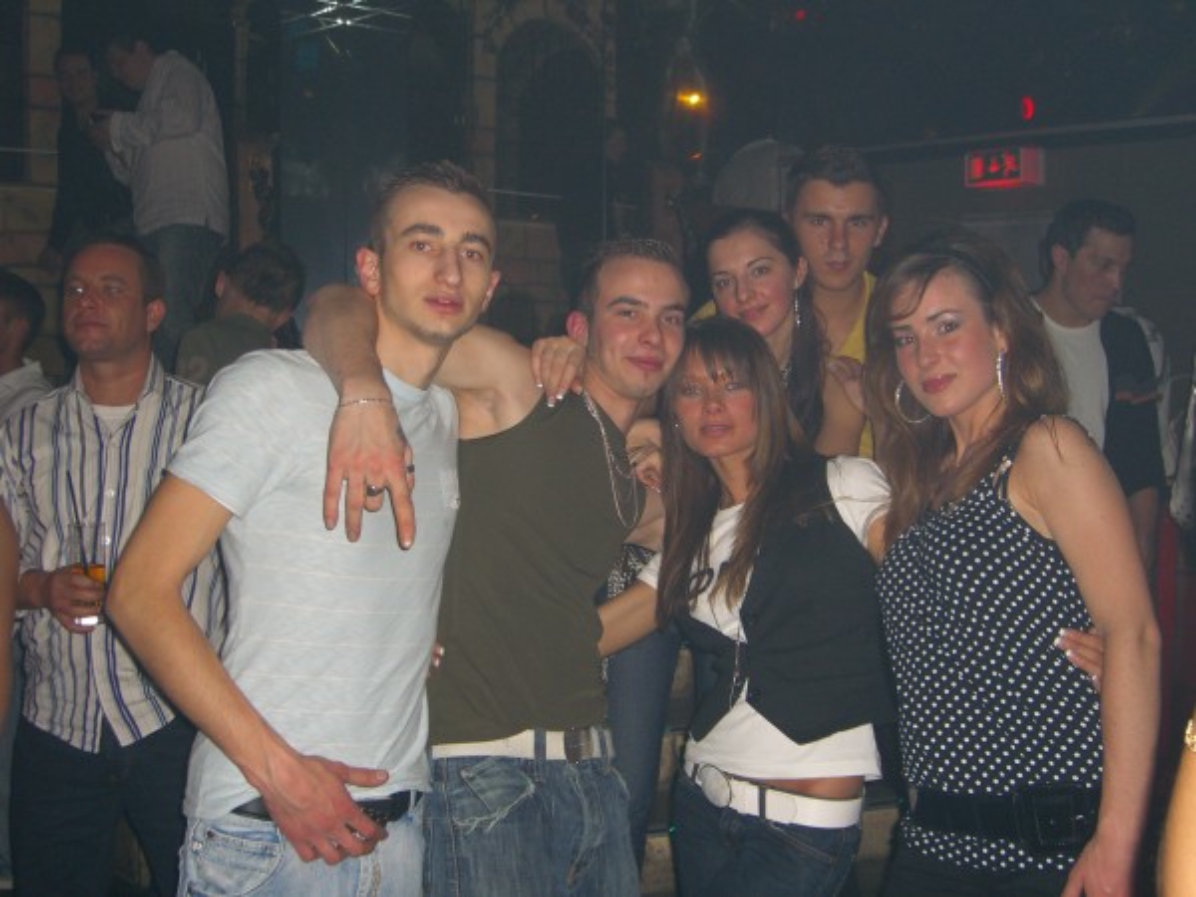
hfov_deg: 41.2
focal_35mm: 46
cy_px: 448
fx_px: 1589
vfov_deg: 31.5
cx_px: 598
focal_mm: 9.5
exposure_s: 1/60
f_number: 3.1
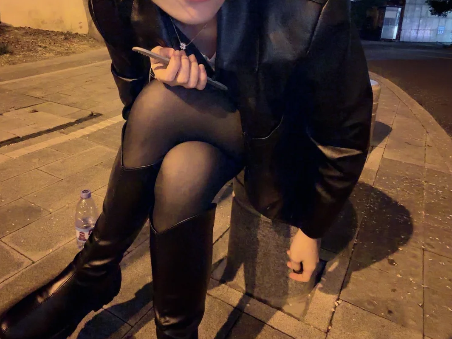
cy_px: 114
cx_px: 195
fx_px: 300
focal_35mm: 23
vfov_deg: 57.6
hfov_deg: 73.6
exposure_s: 1/14
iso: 1600
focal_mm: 2.71
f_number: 1.9
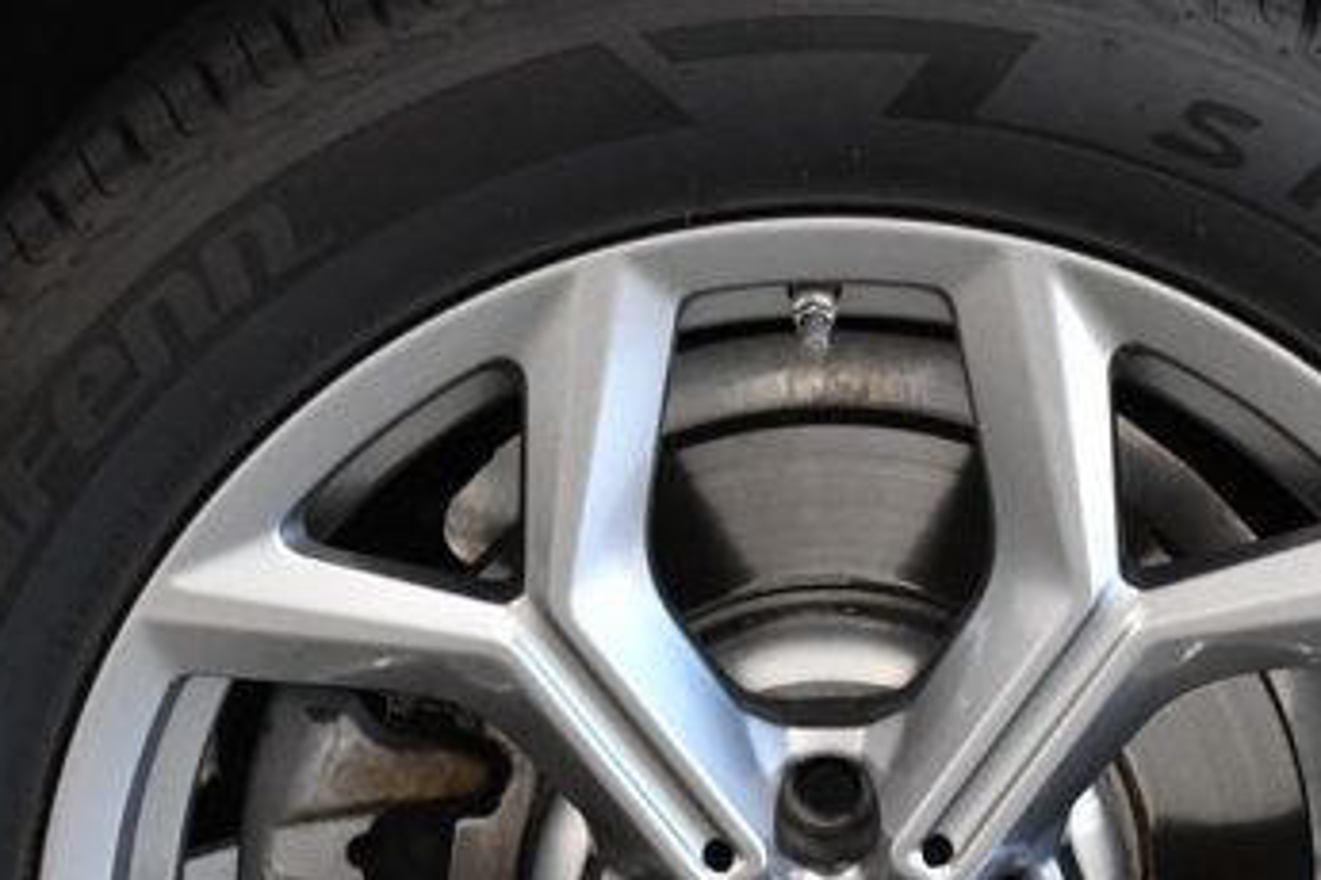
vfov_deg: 7.7
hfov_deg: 11.5
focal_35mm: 178
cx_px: 747
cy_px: 807
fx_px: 6531
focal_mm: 40
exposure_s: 1/250
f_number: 8
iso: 2500
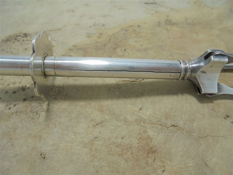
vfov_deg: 53.1
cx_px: 116
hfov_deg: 67.3
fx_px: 175
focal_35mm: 26
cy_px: 88
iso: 100
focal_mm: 4.6
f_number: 3.5
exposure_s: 1/60
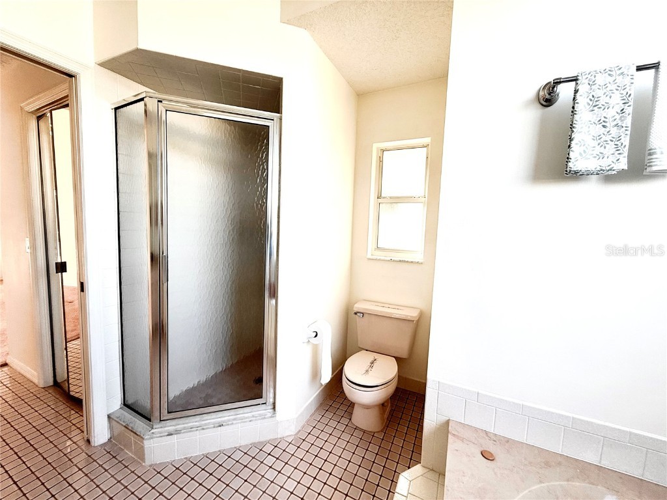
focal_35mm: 14
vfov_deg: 85.7
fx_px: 270
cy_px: 250
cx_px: 334
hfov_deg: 102.1
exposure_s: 1/126
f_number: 2.2
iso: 50
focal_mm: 2.22
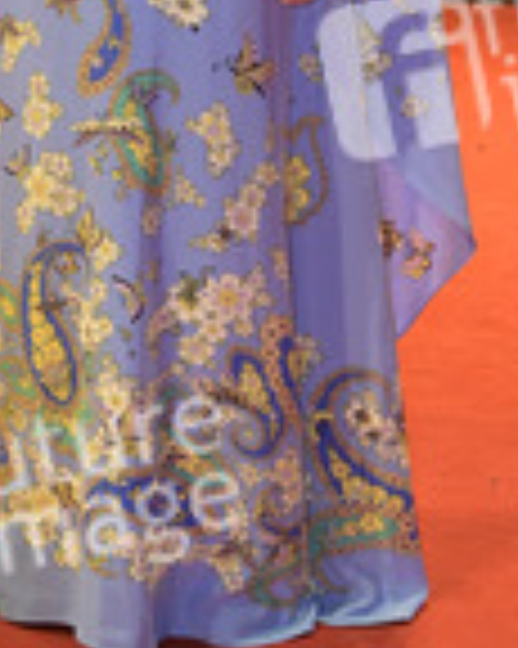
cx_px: 140
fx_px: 2743
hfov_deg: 10.8
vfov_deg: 13.1
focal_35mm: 143
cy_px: -171
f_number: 4.5
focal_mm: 55
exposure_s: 1/500
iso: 2000
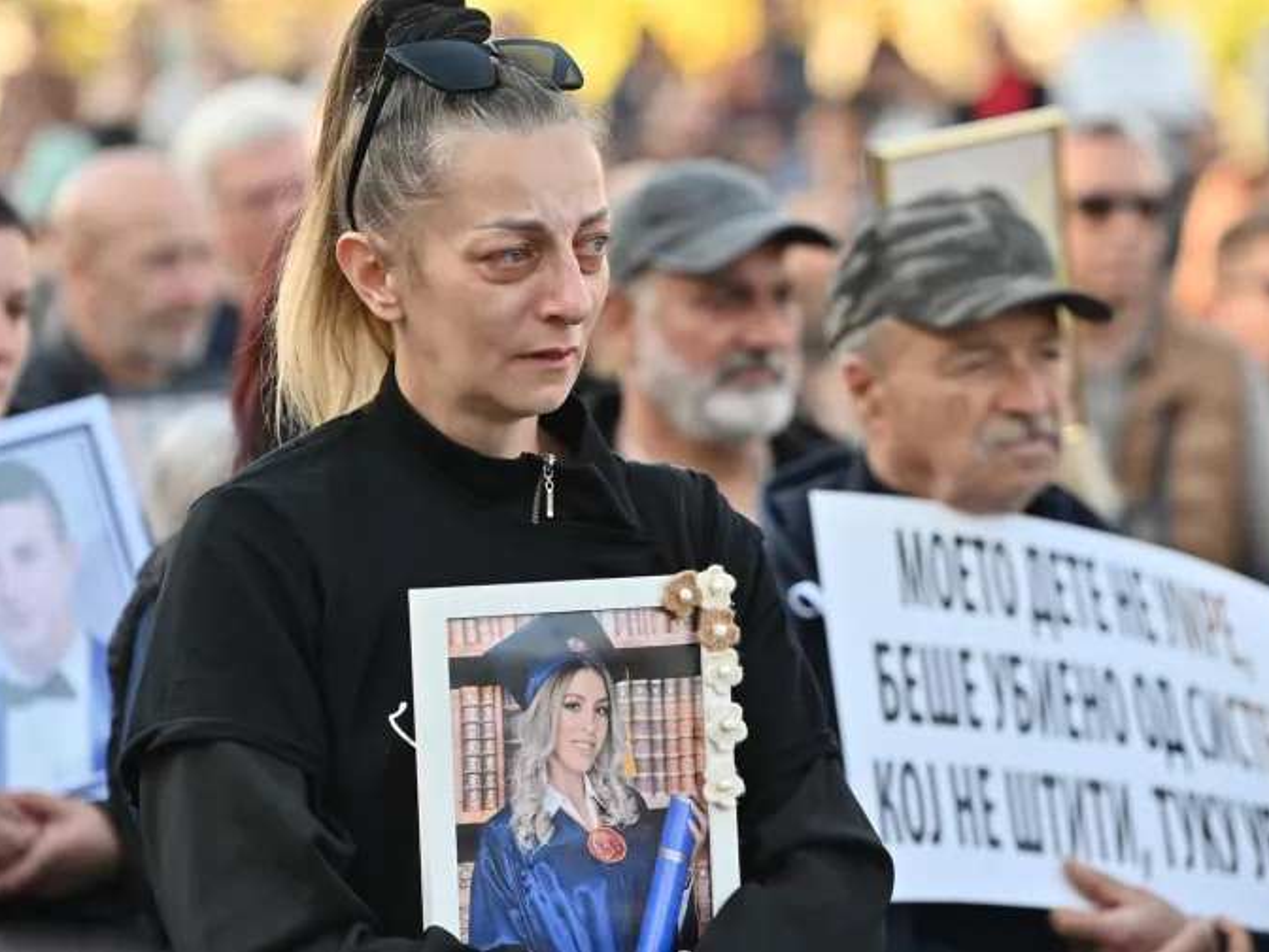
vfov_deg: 8.5
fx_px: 6379
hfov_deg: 11.4
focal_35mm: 174
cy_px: 476
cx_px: 708
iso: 400
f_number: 4
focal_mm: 160
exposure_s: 1/800
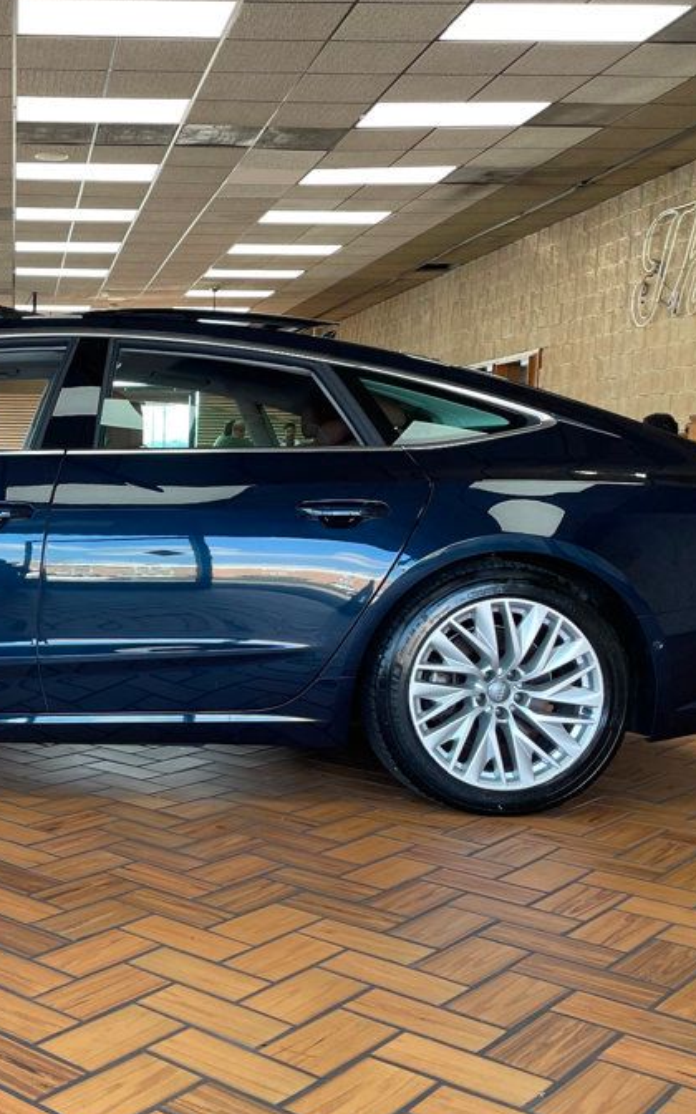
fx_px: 1275
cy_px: 572
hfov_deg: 28.7
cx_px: 3
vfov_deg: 47.2
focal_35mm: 42
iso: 50
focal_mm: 4.2
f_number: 1.6
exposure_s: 1/120
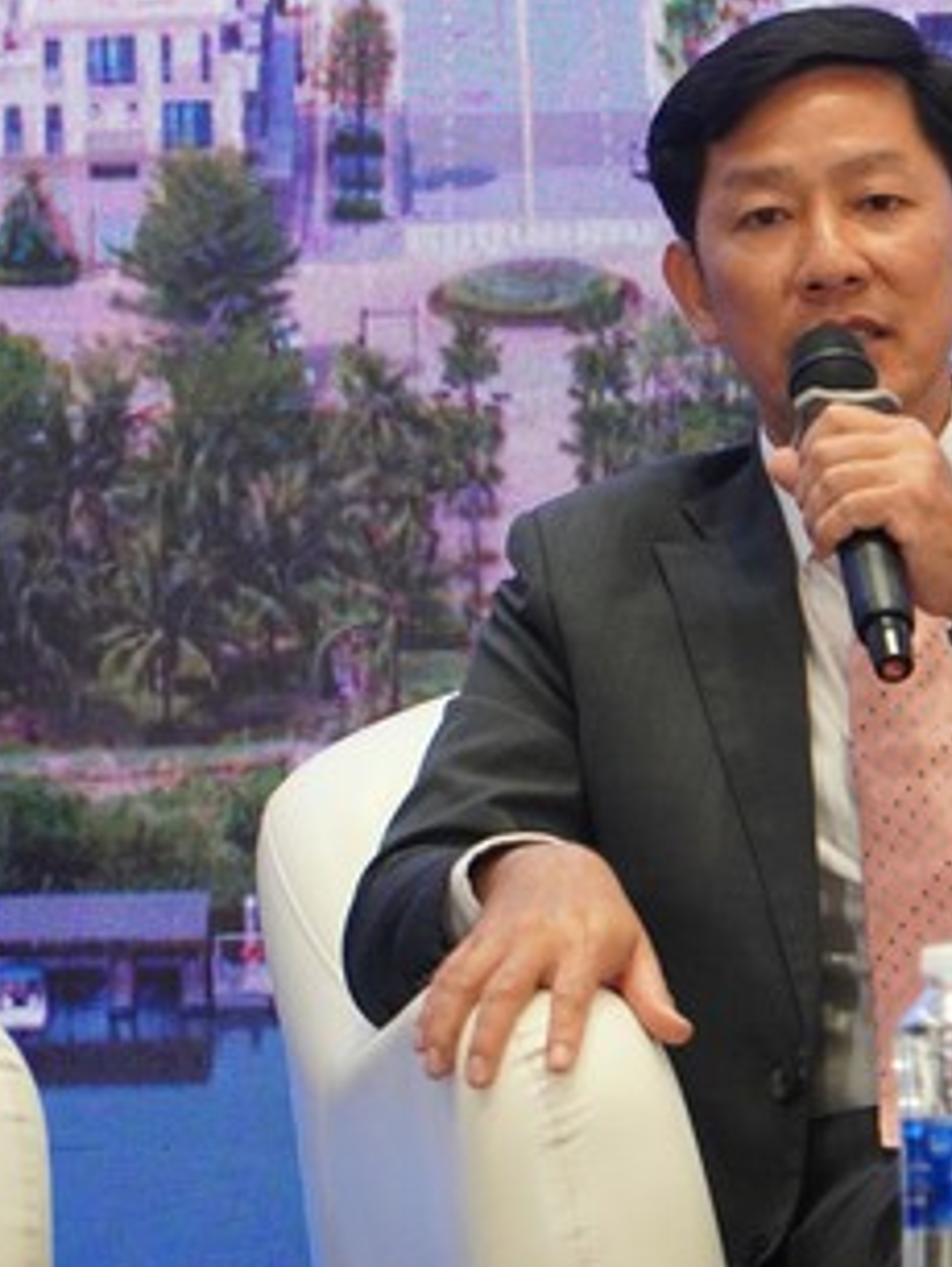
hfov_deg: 4.3
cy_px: 362
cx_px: 919
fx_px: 12637
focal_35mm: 345
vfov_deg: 5.7
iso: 1000
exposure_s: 1/200
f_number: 4
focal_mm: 105
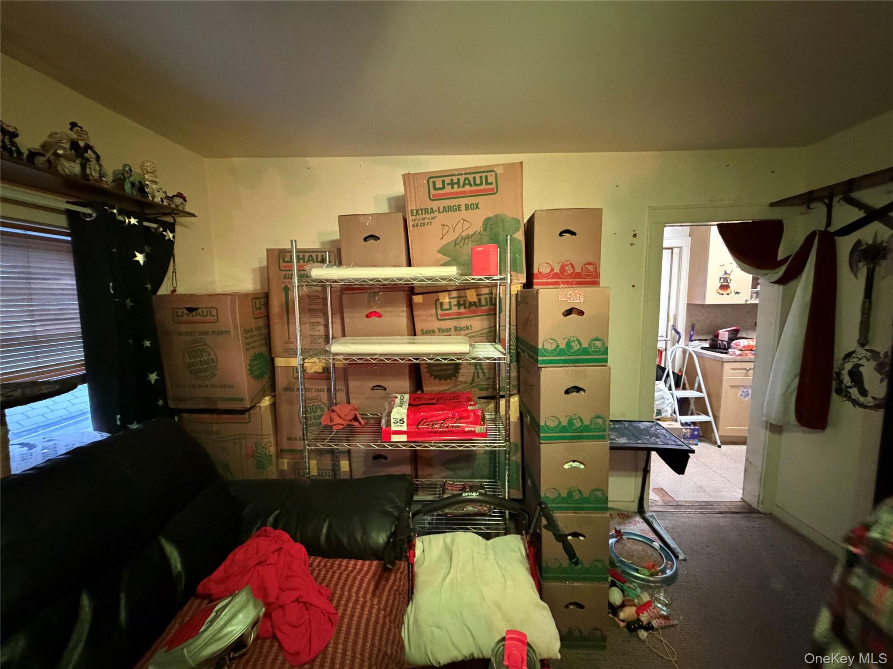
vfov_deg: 85.7
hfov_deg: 102.1
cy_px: 334
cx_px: 446
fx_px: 361
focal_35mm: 14
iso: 1250
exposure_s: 1/30
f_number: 2.2
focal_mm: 2.22
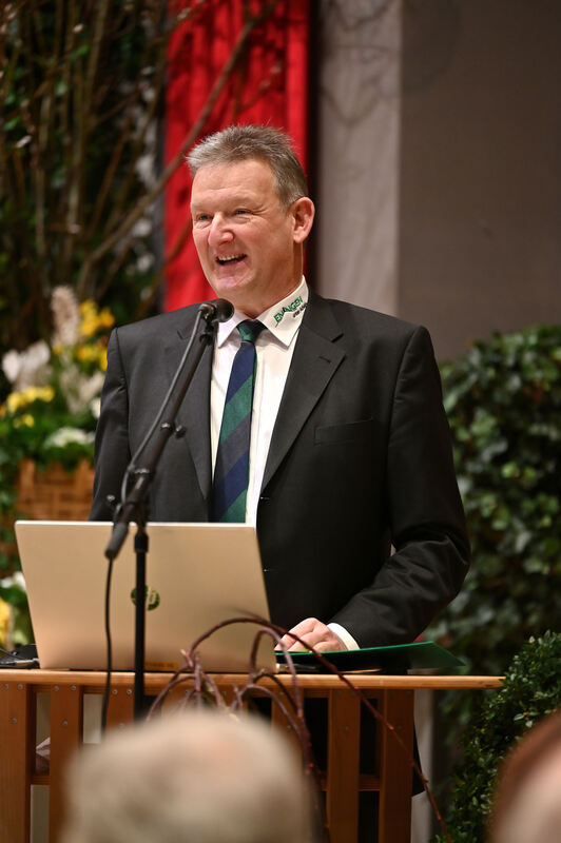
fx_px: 4683
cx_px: 280
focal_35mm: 200
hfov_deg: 6.9
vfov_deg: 10.3
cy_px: 422
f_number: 2.8
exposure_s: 1/400
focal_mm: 200
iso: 1600
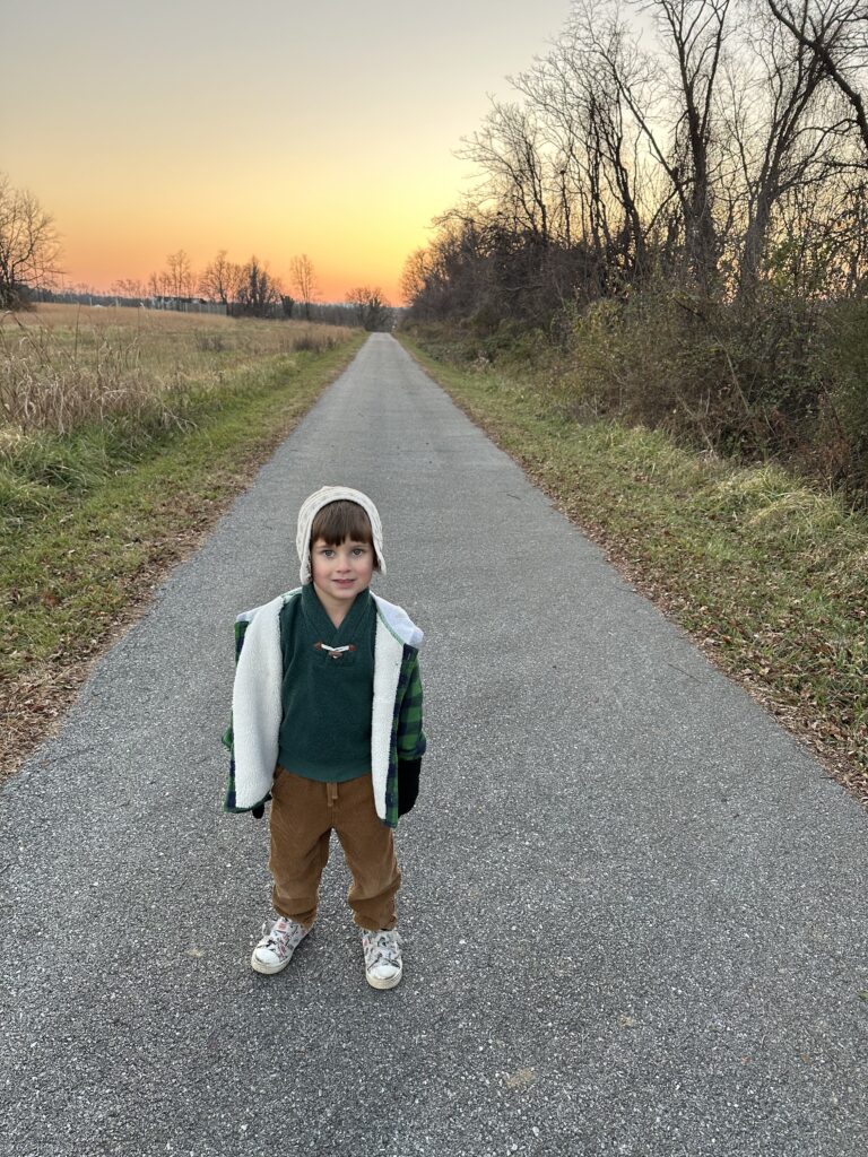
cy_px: 578
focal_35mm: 24
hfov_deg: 56.8
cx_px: 434
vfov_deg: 71.6
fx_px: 802
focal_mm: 6.86
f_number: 1.78
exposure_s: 1/163
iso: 125
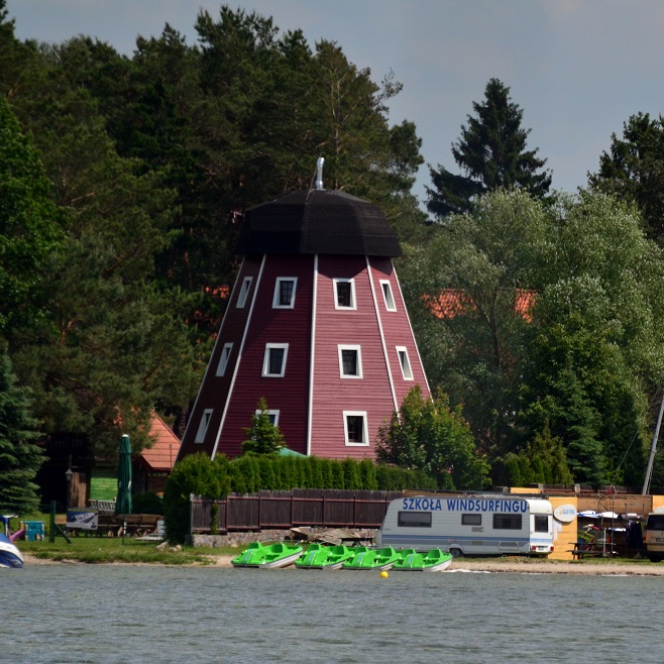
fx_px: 12565
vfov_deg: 3.0
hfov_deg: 3.0
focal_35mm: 579
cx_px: 444
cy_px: 333
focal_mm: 300
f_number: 5.6
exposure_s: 1/8000
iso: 1000
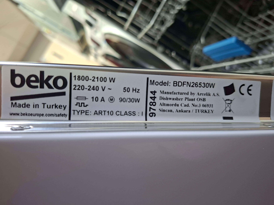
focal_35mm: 23
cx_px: 137
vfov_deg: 58.9
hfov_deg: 73.9
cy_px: 102
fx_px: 182
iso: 320
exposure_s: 1/33
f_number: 1.8
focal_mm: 5.54
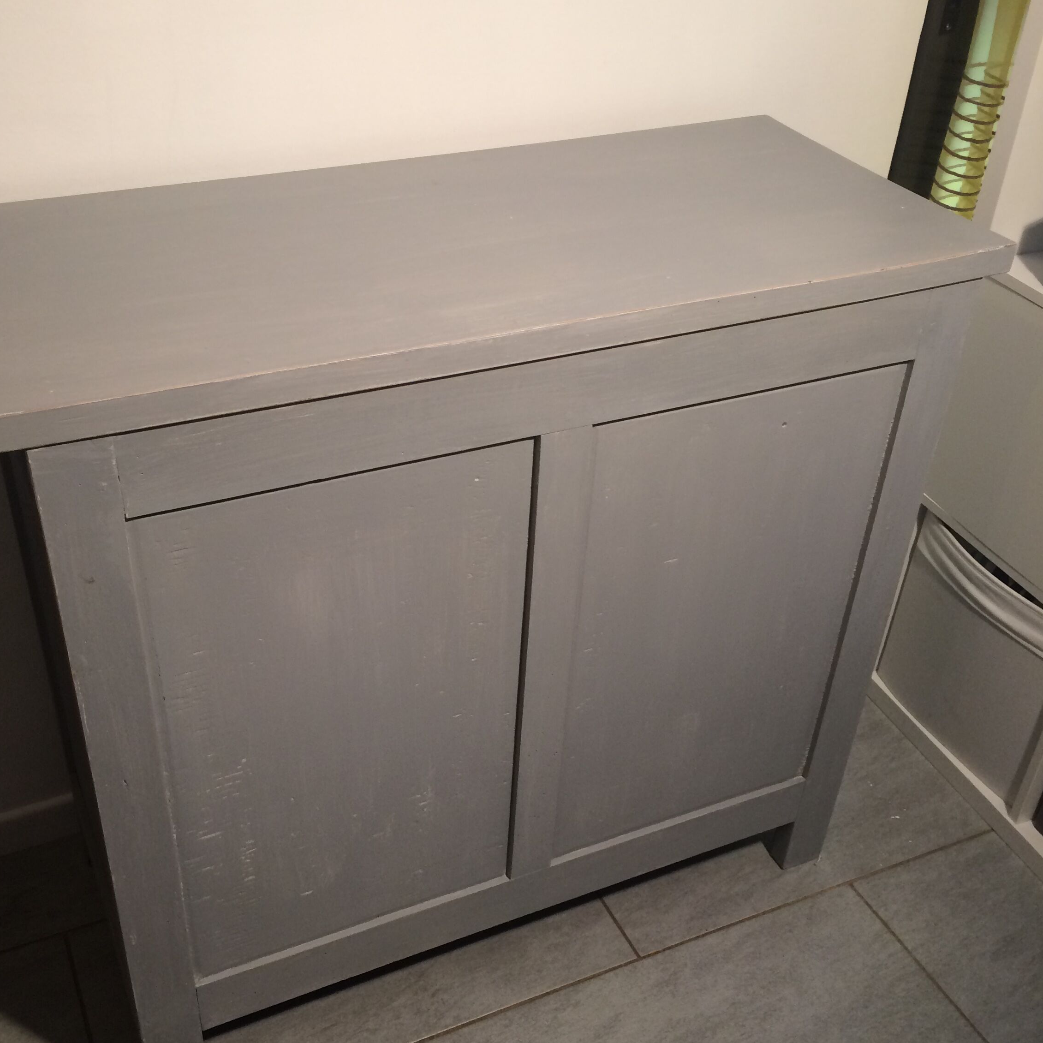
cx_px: 494
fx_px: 1261
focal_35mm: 37
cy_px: 583
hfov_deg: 44.9
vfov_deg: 44.8
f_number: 2.2
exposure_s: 1/33
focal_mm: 4.15
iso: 50
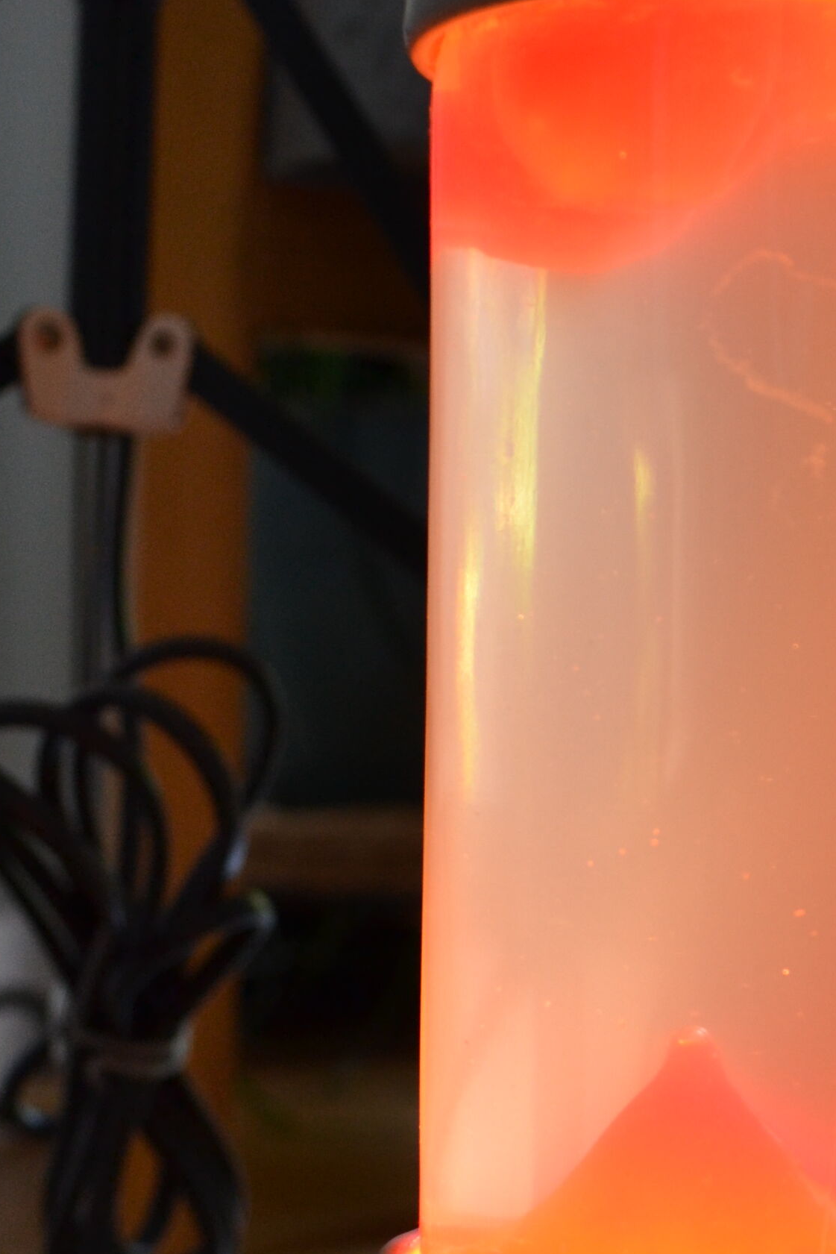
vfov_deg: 26.9
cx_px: 694
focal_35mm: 74
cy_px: 953
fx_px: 2577
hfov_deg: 18.2
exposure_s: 1/100
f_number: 5
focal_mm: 18
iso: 400
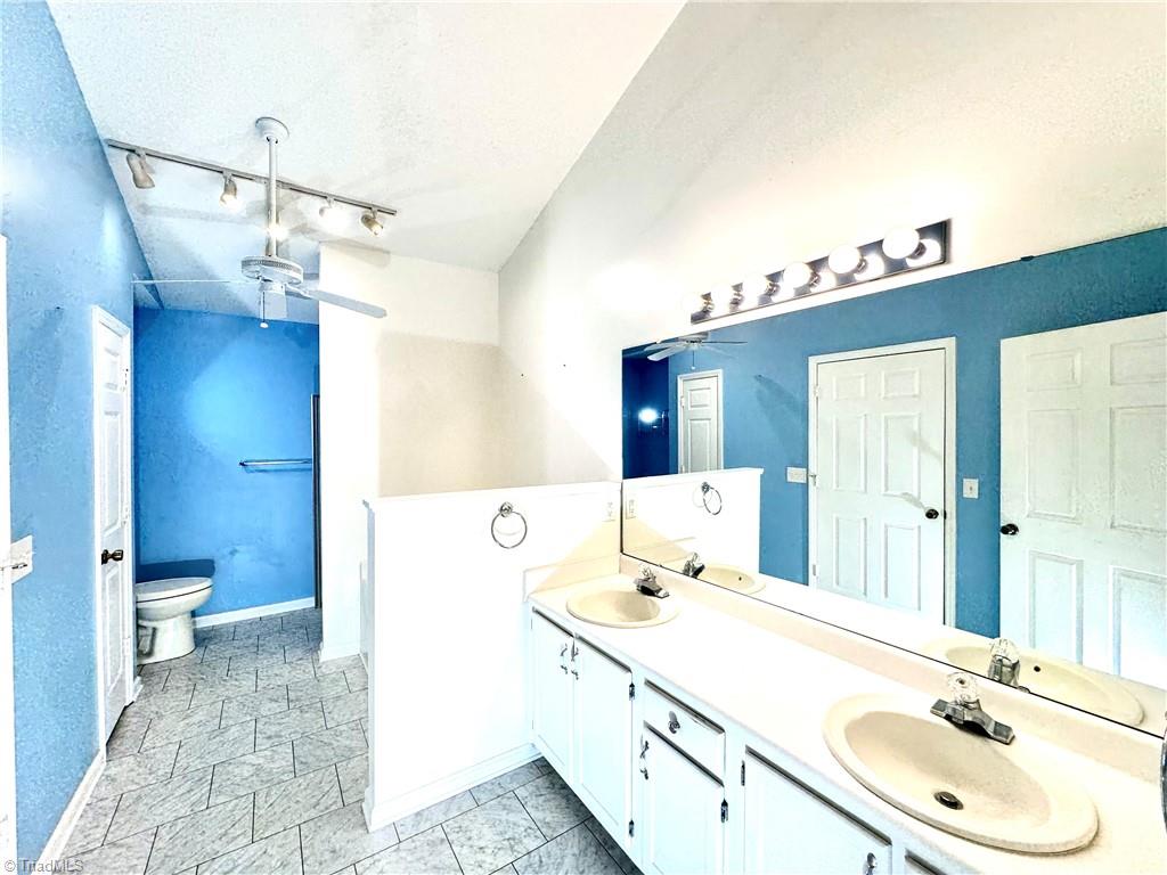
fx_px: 472
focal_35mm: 14
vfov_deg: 85.7
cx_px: 584
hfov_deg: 102.1
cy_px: 438
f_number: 2.2
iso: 64
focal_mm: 2.22
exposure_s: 1/120
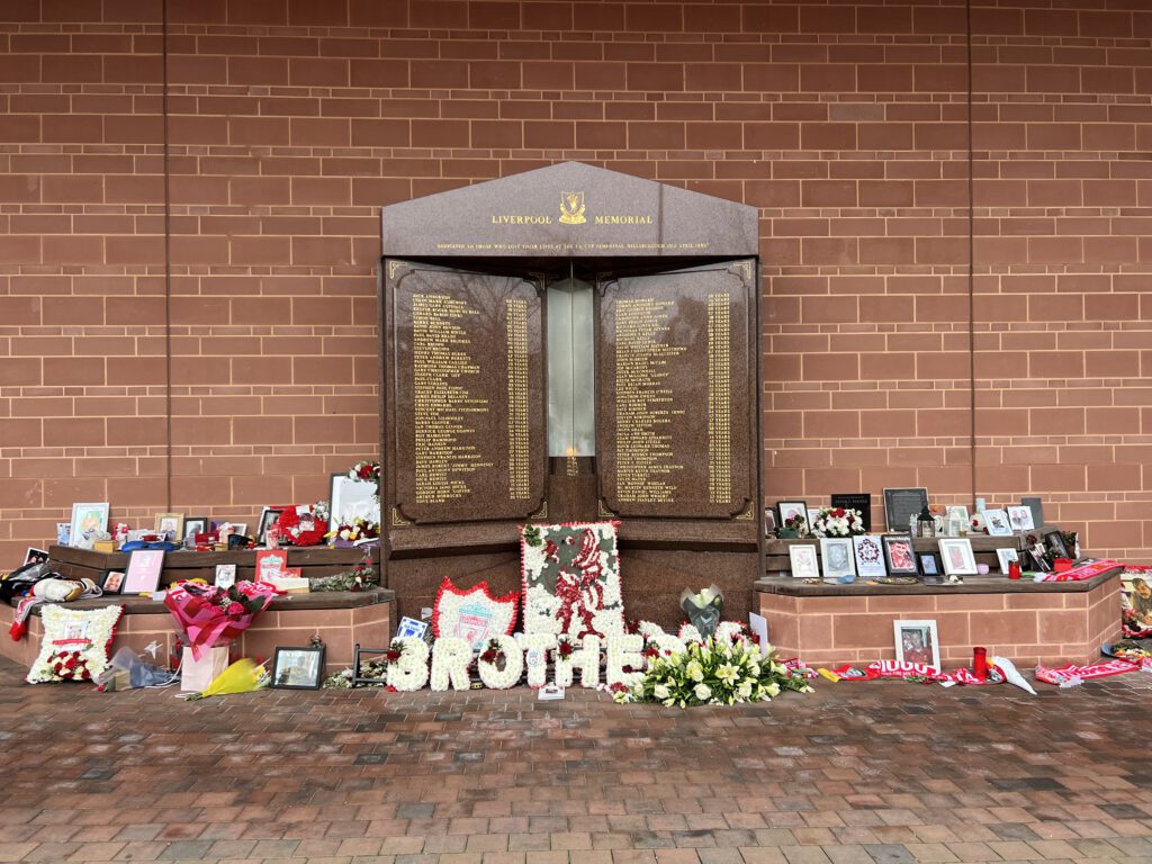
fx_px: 865
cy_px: 432
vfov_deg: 53.1
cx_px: 576
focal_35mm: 26
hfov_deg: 67.3
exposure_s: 1/121
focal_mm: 5.7
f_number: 1.5
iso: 100
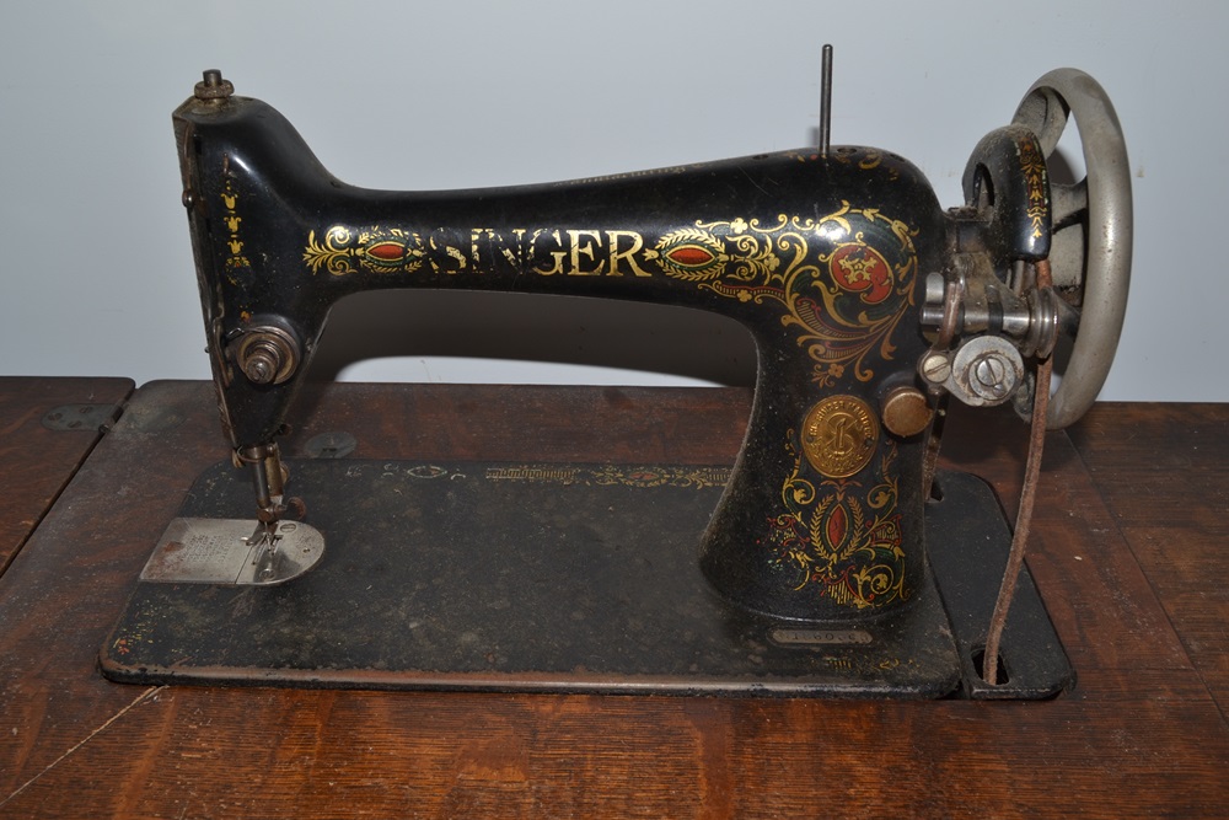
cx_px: 614
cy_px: 410
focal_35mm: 36
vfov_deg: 36.9
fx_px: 1229
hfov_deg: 53.1
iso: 100
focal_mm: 24
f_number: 8
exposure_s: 1/60
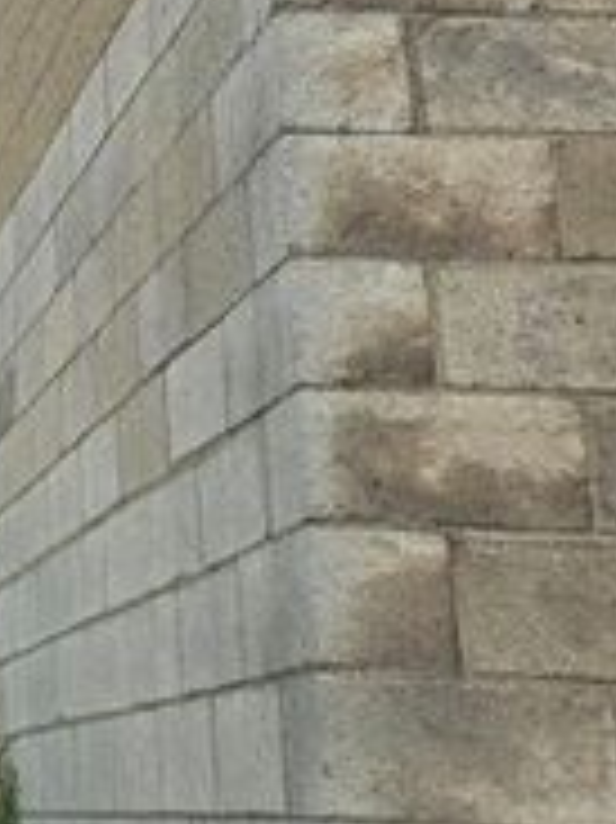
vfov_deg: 23.1
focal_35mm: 84
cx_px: -454
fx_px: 1995
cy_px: 205
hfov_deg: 15.4
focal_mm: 5.4
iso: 50
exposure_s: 1/2000
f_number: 1.8
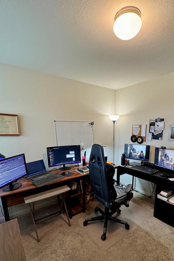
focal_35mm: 18
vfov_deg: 88.7
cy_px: 158
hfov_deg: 66.9
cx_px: 101
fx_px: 131
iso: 200
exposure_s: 1/60
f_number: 2.2
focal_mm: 2.22
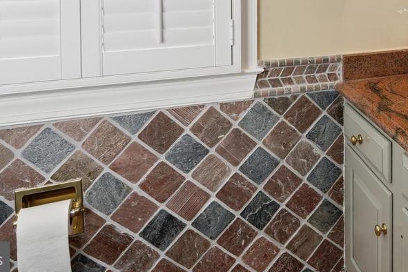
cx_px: 399
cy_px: -55
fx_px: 442
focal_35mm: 39
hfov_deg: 43.2
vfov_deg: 29.4
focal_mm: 16
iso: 400
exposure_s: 1/400
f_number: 8
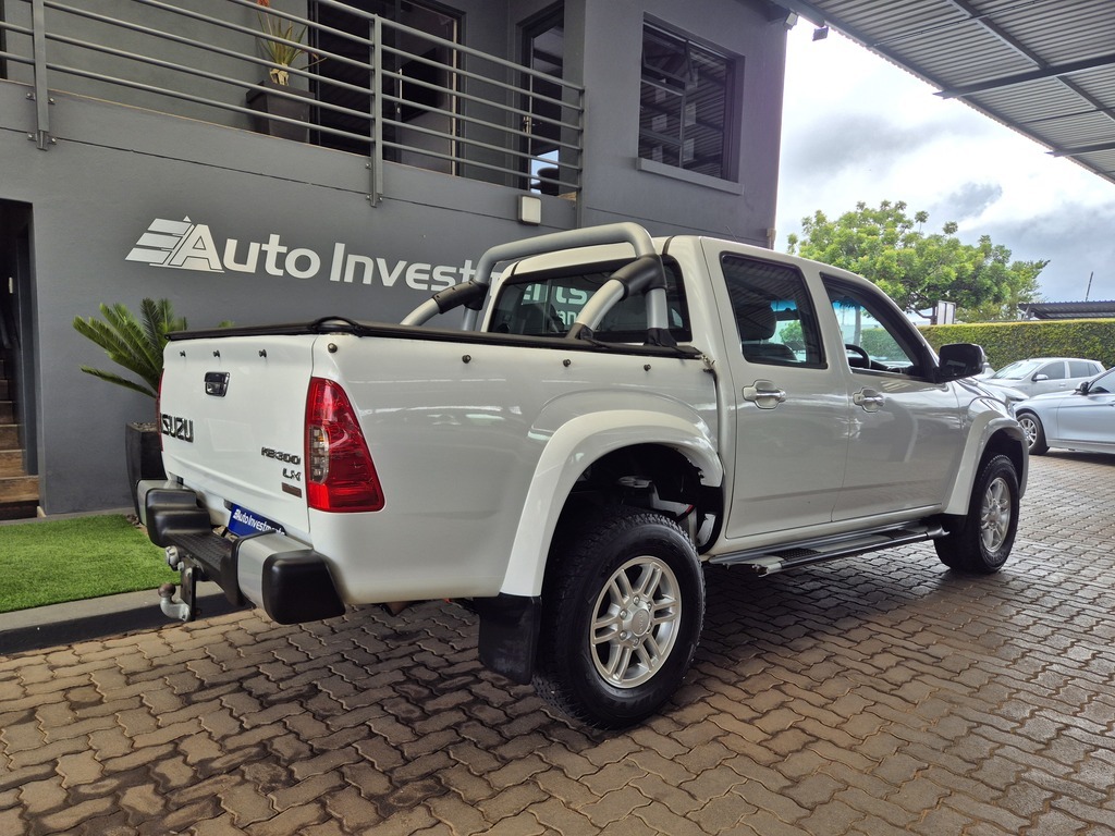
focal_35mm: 23
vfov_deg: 58.9
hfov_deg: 73.9
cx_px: 558
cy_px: 418
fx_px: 741
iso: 25
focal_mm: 5.4
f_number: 1.8
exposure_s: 1/304
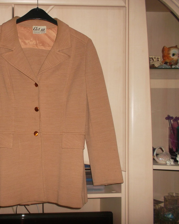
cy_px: 112
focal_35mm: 37
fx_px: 245
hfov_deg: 38.8
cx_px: 40
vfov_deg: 49.1
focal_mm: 4.1
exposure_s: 1/45
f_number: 3.3
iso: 100
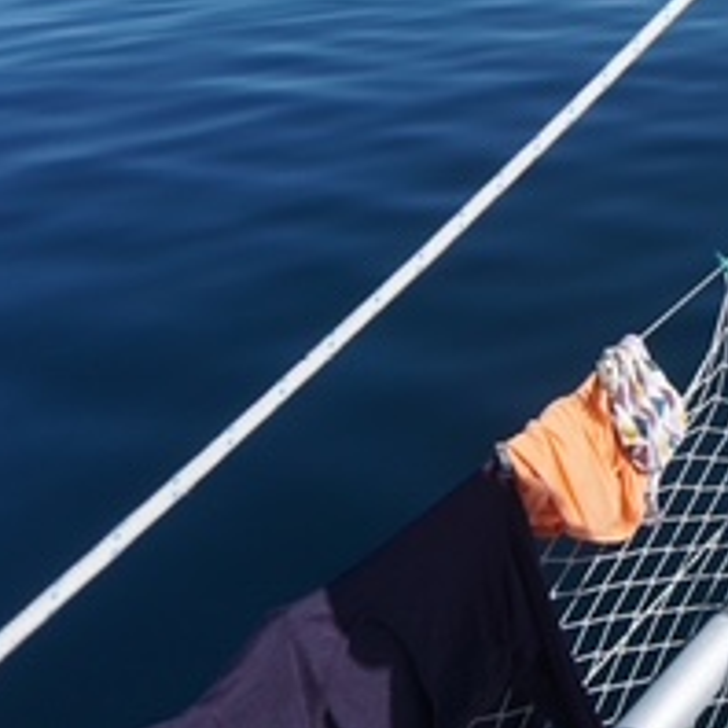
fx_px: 1570
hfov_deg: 21.1
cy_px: 162
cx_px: 1158
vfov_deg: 25.7
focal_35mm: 66
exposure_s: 1/2000
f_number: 4
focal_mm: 16
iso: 160
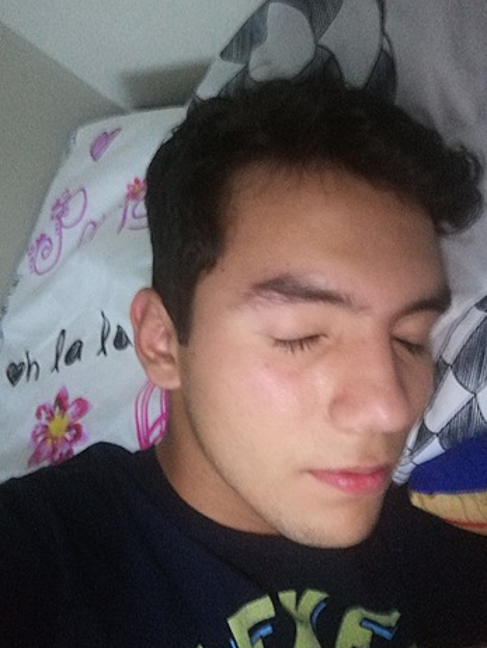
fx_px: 506
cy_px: 318
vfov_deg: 65.3
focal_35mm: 27
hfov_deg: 51.4
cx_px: 240
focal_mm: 3.81
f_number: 2
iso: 800
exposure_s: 1/12.5
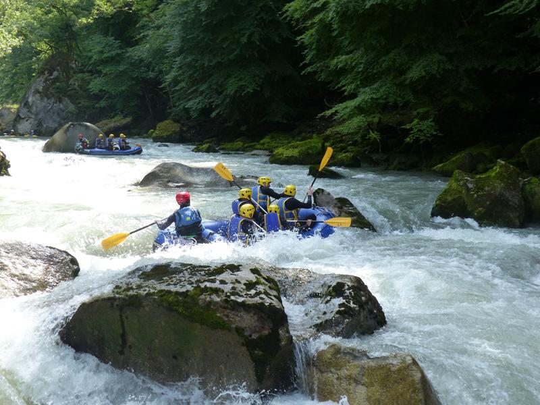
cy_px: 202
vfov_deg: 29.7
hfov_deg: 38.9
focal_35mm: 49
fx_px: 764
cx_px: 270
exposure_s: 1/250
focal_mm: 8.7
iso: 160
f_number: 4
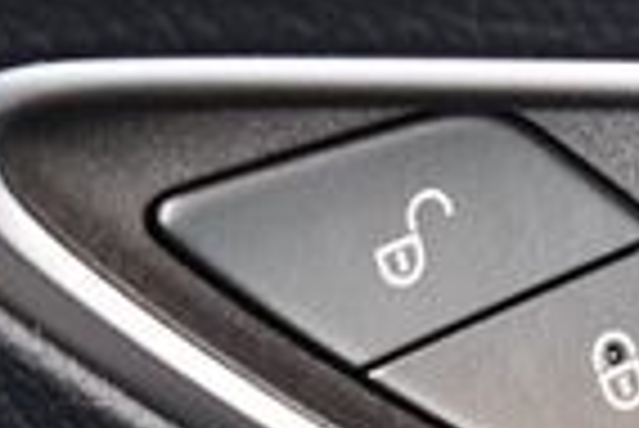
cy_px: 216
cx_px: 1161
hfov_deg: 5.8
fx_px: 6237
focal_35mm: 351
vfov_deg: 3.9
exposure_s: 1/125
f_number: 5.6
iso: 1400
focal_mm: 52
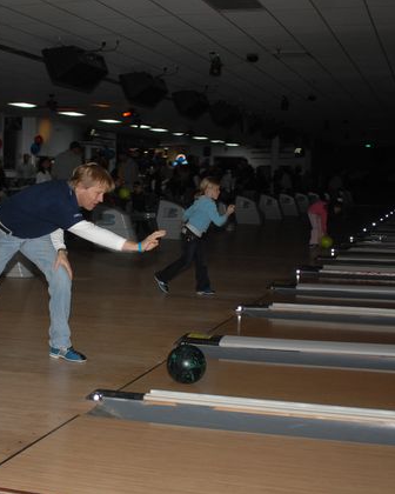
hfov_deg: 25.1
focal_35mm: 60
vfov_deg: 31.5
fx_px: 877
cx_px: 96
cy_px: 248
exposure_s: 1/125
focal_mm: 28
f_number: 3.5
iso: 400
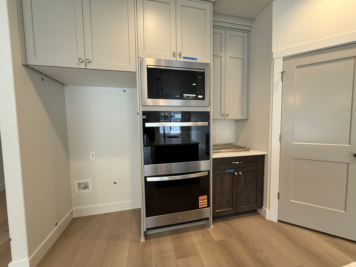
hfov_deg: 102.1
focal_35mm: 14
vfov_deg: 85.7
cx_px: 178
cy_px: 134
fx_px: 144
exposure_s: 1/120
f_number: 2.2
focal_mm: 2.22
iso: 320
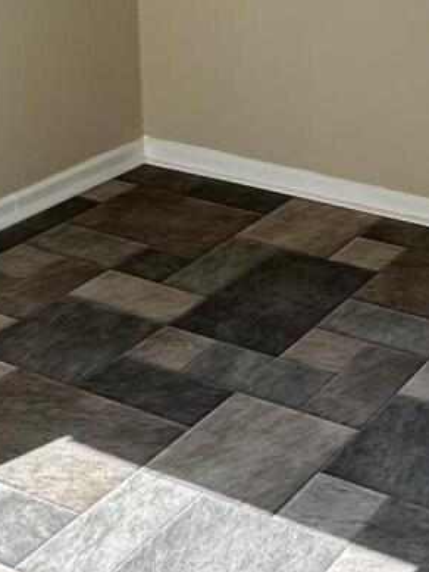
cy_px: 32
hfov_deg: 19.7
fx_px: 1189
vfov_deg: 25.9
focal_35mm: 72
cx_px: 447
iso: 40
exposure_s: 1/194
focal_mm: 2.22
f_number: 2.2
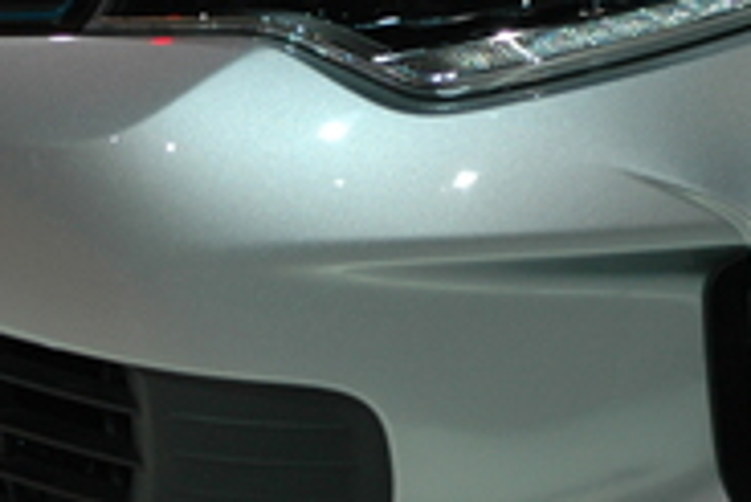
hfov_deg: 11.6
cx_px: 351
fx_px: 3695
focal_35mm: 177
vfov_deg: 7.8
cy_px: 53
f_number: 5
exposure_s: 1/200
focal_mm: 34
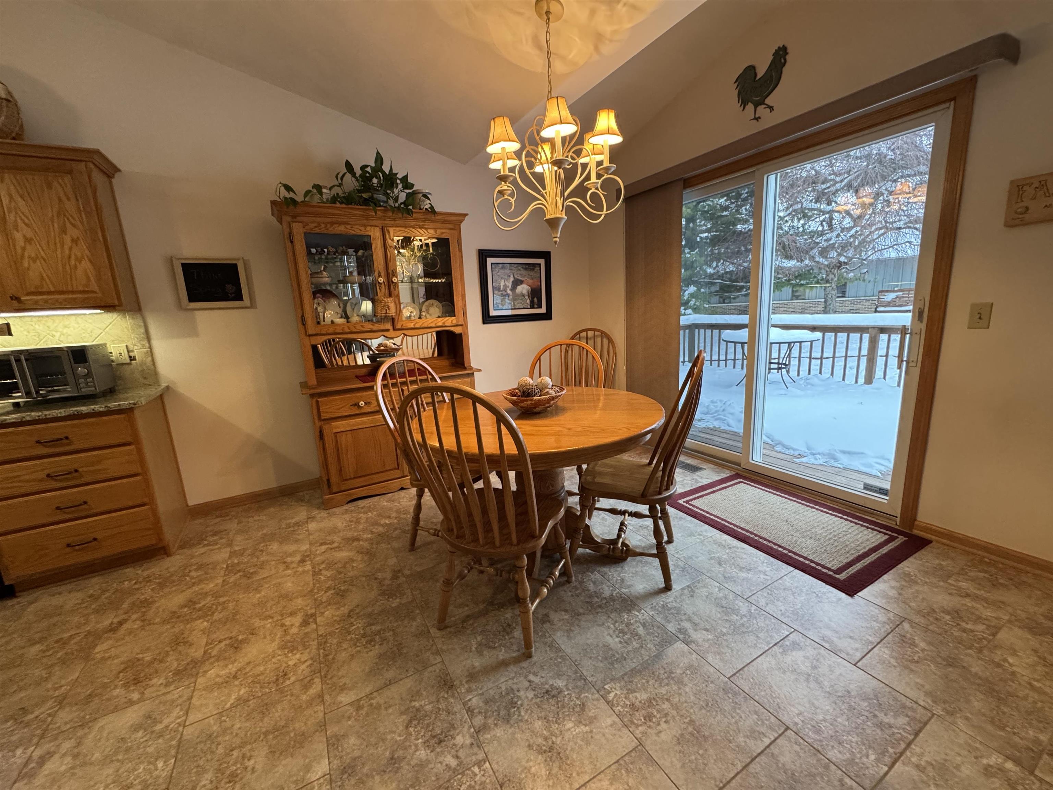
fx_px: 426
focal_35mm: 14
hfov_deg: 102.1
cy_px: 395
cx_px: 526
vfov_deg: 85.7
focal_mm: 2.22
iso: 400
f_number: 2.2
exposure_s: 1/60
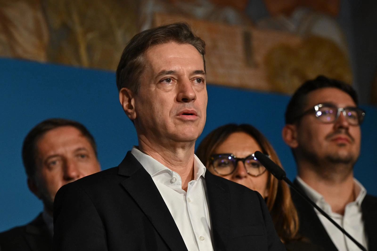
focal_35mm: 185
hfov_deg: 11.1
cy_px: 126
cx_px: 188
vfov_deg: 7.4
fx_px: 1937
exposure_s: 1/200
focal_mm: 185
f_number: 6.3
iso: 4000
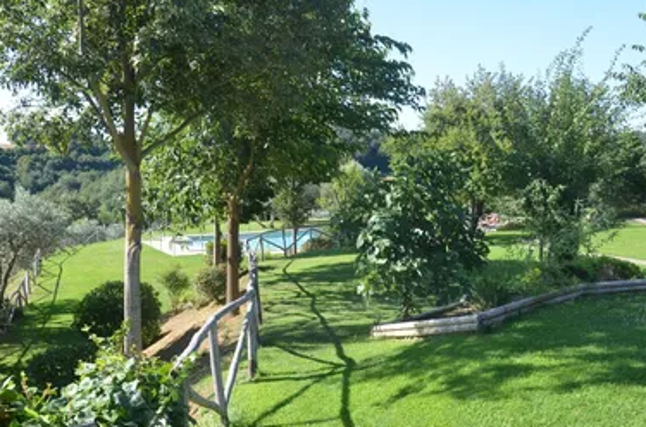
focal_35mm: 36
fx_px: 644
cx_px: 301
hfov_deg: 53.2
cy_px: 207
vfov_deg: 36.7
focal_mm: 18
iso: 200
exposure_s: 1/200
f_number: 7.1
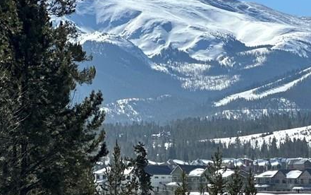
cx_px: 369
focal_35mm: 296
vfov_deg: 4.4
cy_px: 137
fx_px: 2510
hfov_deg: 7.0
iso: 32
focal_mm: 9
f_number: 2.8
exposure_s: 1/1468
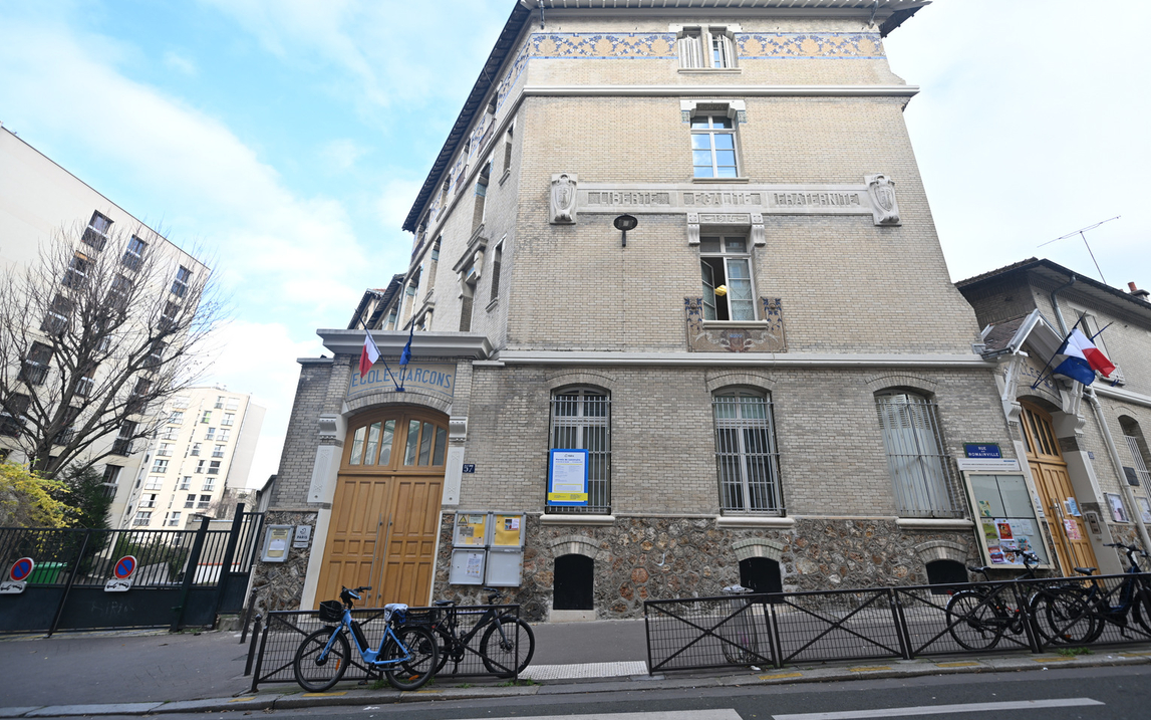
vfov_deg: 71.2
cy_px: 343
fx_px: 502
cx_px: 596
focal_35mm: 16
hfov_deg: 97.8
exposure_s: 1/200
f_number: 3.2
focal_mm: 15
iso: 64
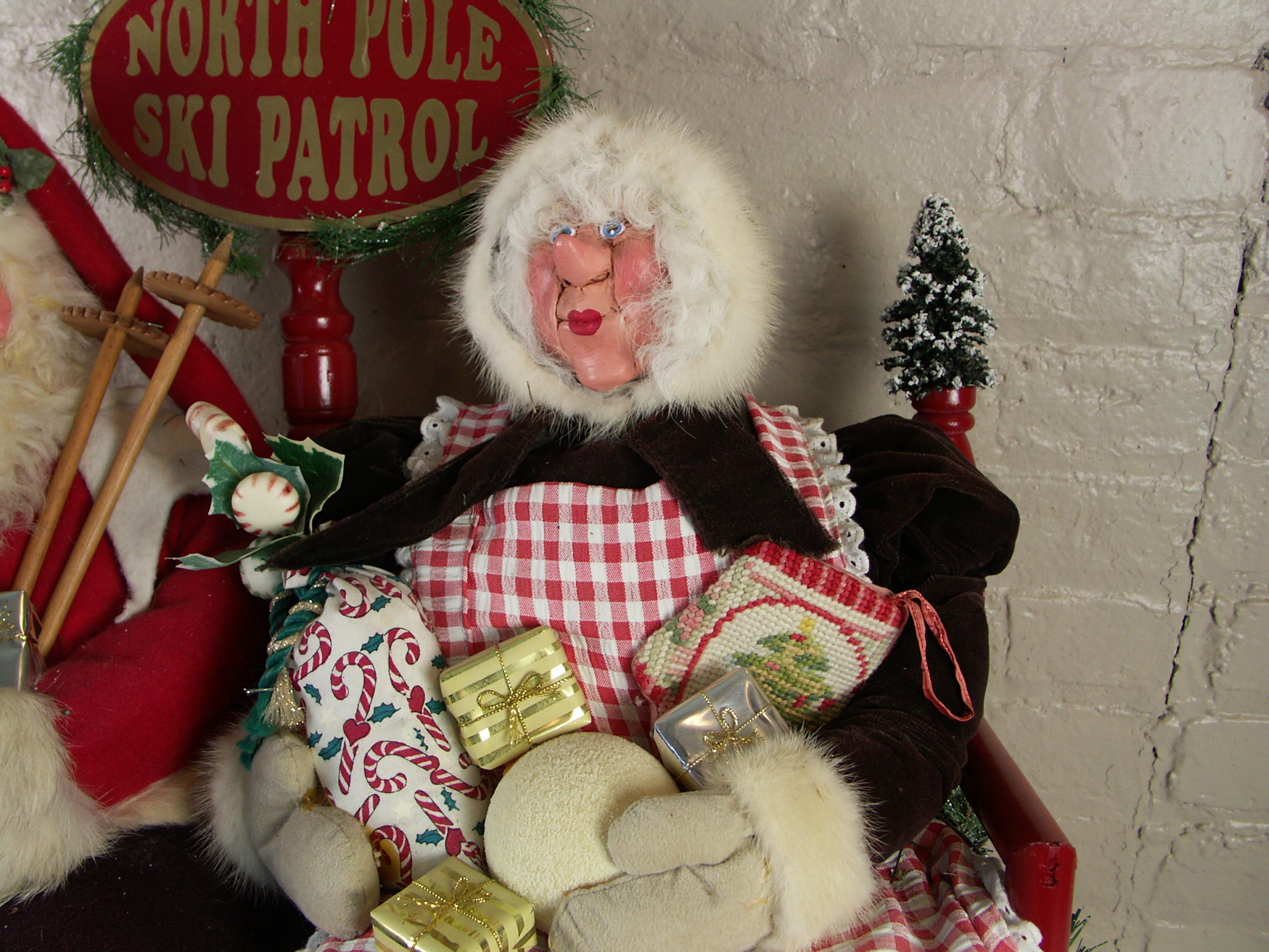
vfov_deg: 45.4
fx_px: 1136
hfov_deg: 58.4
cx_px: 634
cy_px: 476
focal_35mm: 31
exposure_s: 1/40
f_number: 2.8
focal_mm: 7.94
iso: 100
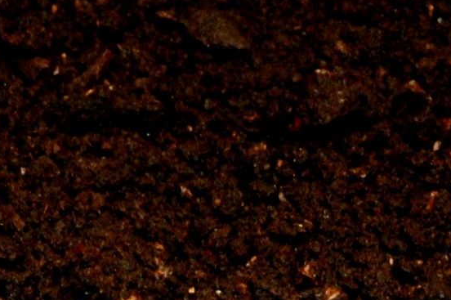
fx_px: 5119
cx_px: 476
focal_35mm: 409
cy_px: 631
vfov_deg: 3.3
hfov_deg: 5.0
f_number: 5
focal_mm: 50
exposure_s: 1/60
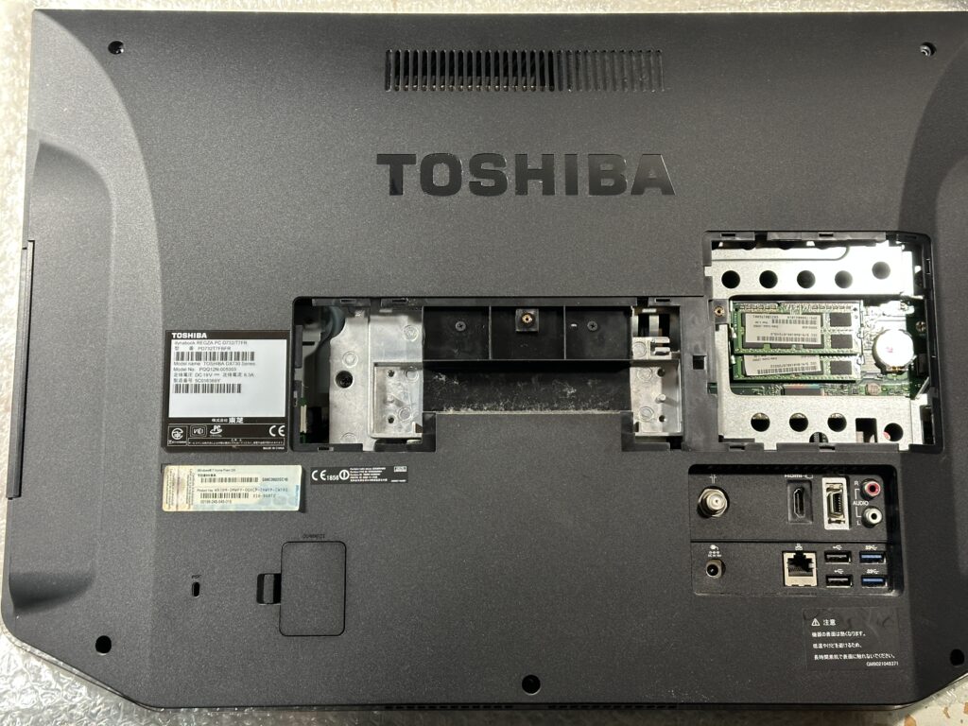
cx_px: 484
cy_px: 363
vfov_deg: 30.3
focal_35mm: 48
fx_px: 1342
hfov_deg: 39.7
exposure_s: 1/33
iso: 200
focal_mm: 6.86
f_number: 1.78
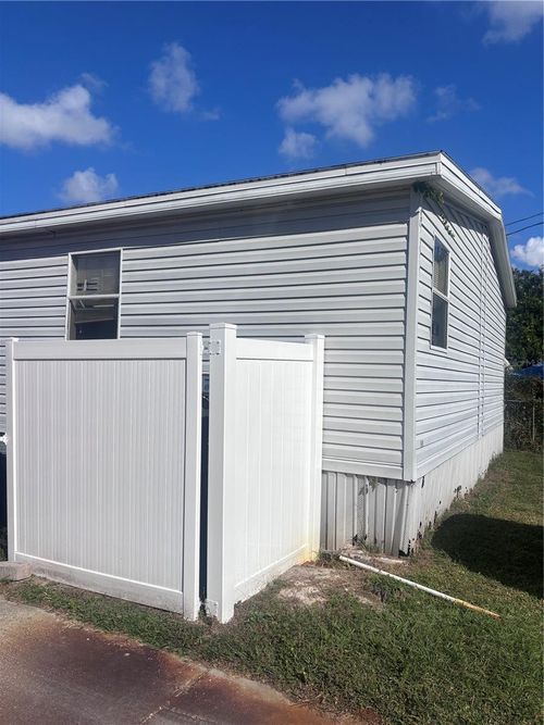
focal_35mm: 26
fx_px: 545
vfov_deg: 67.3
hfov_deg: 53.0
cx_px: 272
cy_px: 362
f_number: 1.6
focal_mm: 5.96
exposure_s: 1/10989
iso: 50
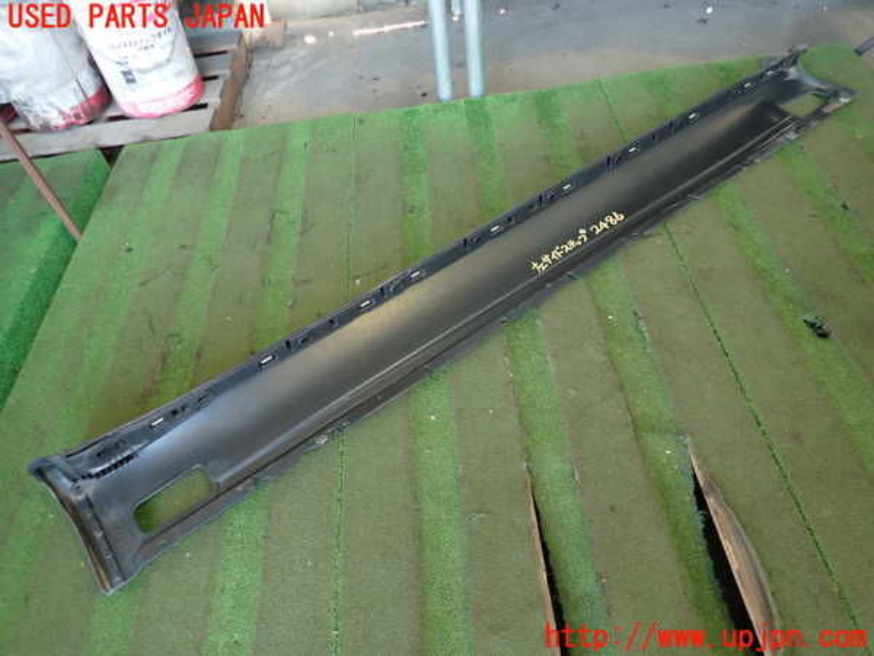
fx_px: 631
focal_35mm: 25
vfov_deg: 54.9
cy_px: 328
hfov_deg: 69.4
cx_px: 437
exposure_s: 1/30
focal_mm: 4.5
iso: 200
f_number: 2
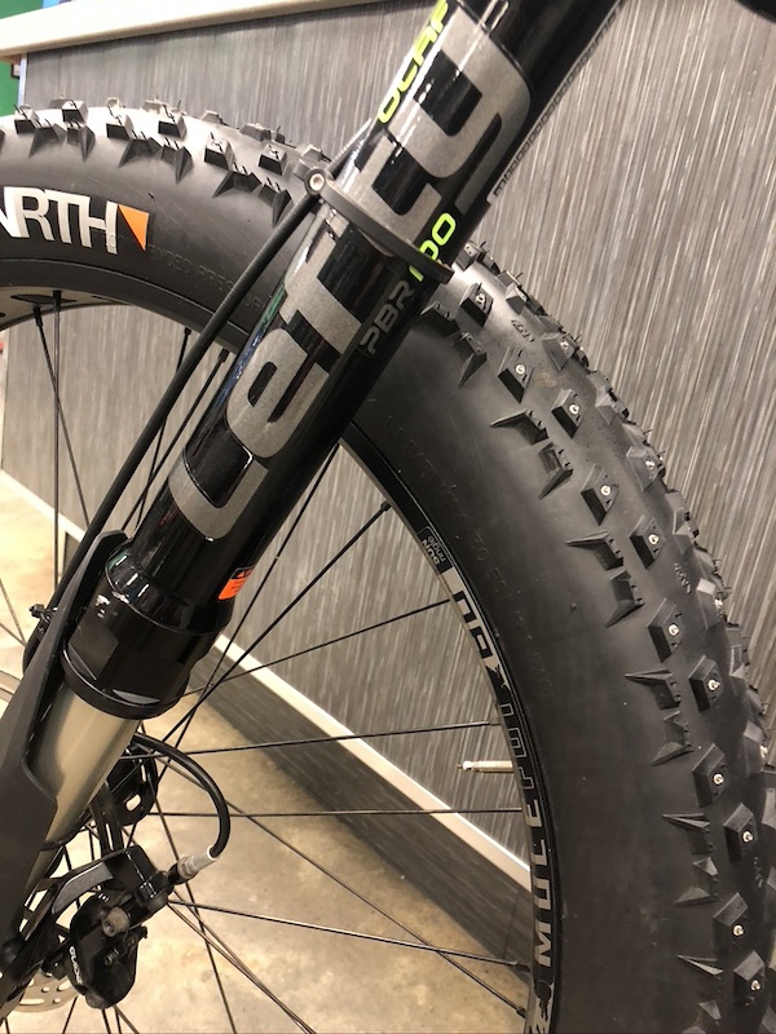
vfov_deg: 63.4
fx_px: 837
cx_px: 388
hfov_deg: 49.7
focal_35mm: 28
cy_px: 517
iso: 100
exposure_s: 1/9
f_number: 1.8
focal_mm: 3.99
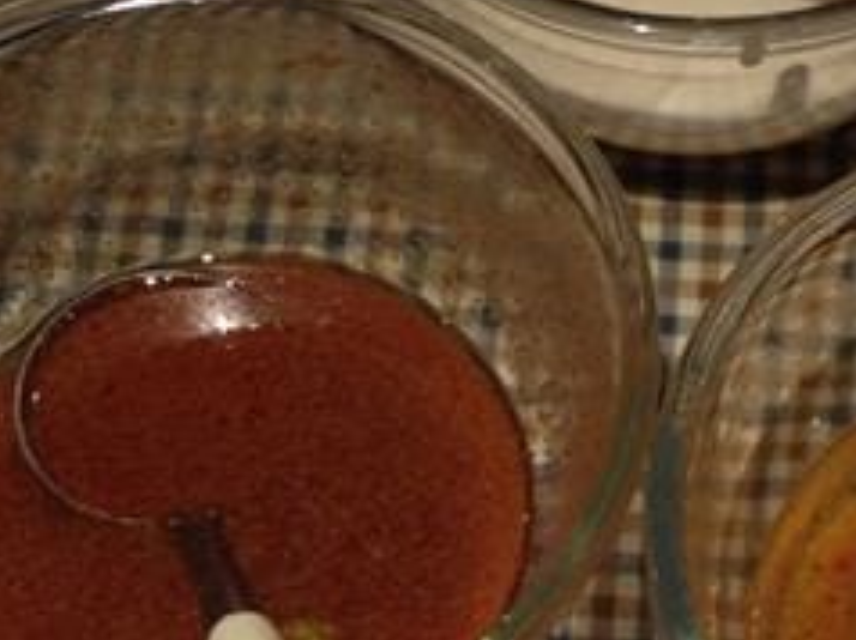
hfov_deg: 17.6
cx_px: 687
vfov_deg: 13.2
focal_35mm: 111
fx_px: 2742
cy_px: 111
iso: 50
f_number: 2.4
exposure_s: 1/24
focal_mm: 4.12
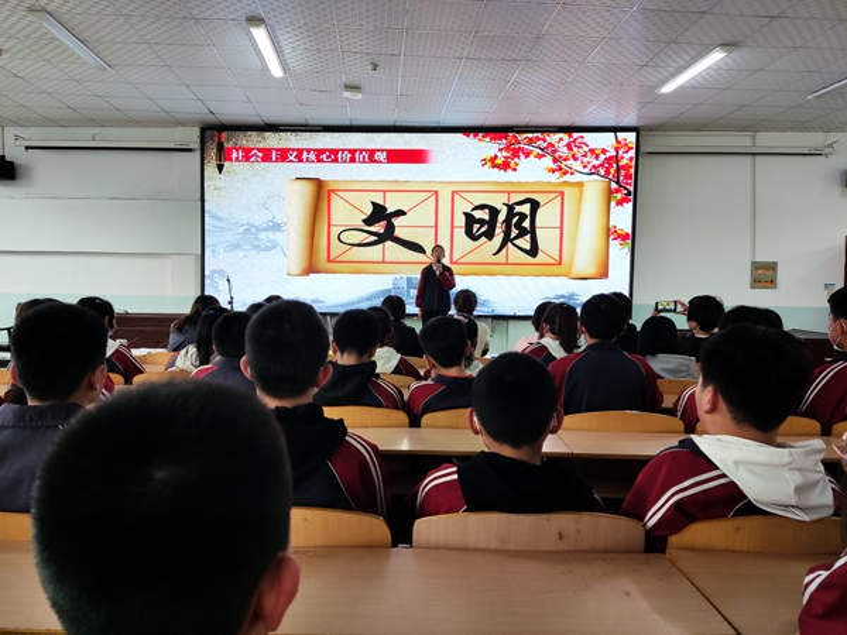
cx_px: 424
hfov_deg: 69.4
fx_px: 612
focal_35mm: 25
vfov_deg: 54.9
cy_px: 318
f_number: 1.79
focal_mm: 4.71
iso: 54
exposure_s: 1/50
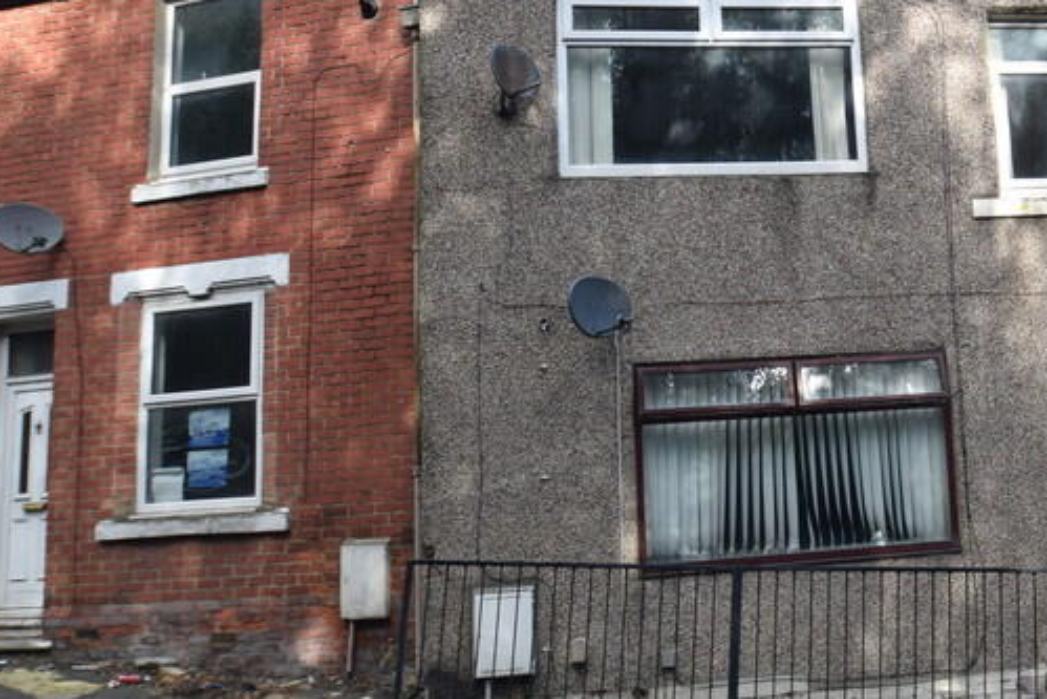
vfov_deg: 32.9
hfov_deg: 45.6
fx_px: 1164
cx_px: 860
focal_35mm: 40
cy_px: 196
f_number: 8
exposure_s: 1/250
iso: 200
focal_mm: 13
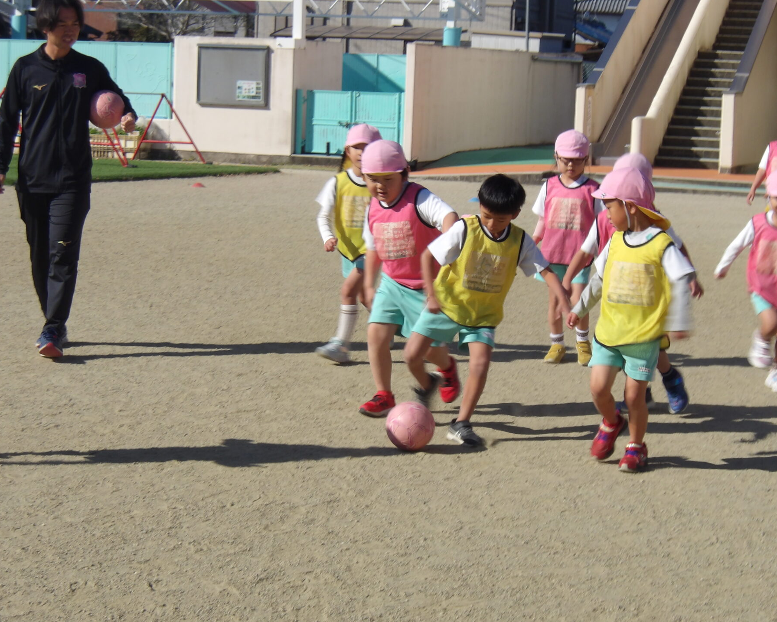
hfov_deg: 21.0
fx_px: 2092
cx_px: 404
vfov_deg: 16.9
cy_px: 311
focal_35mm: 91
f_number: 19.9
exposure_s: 1/60
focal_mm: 15.6
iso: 115
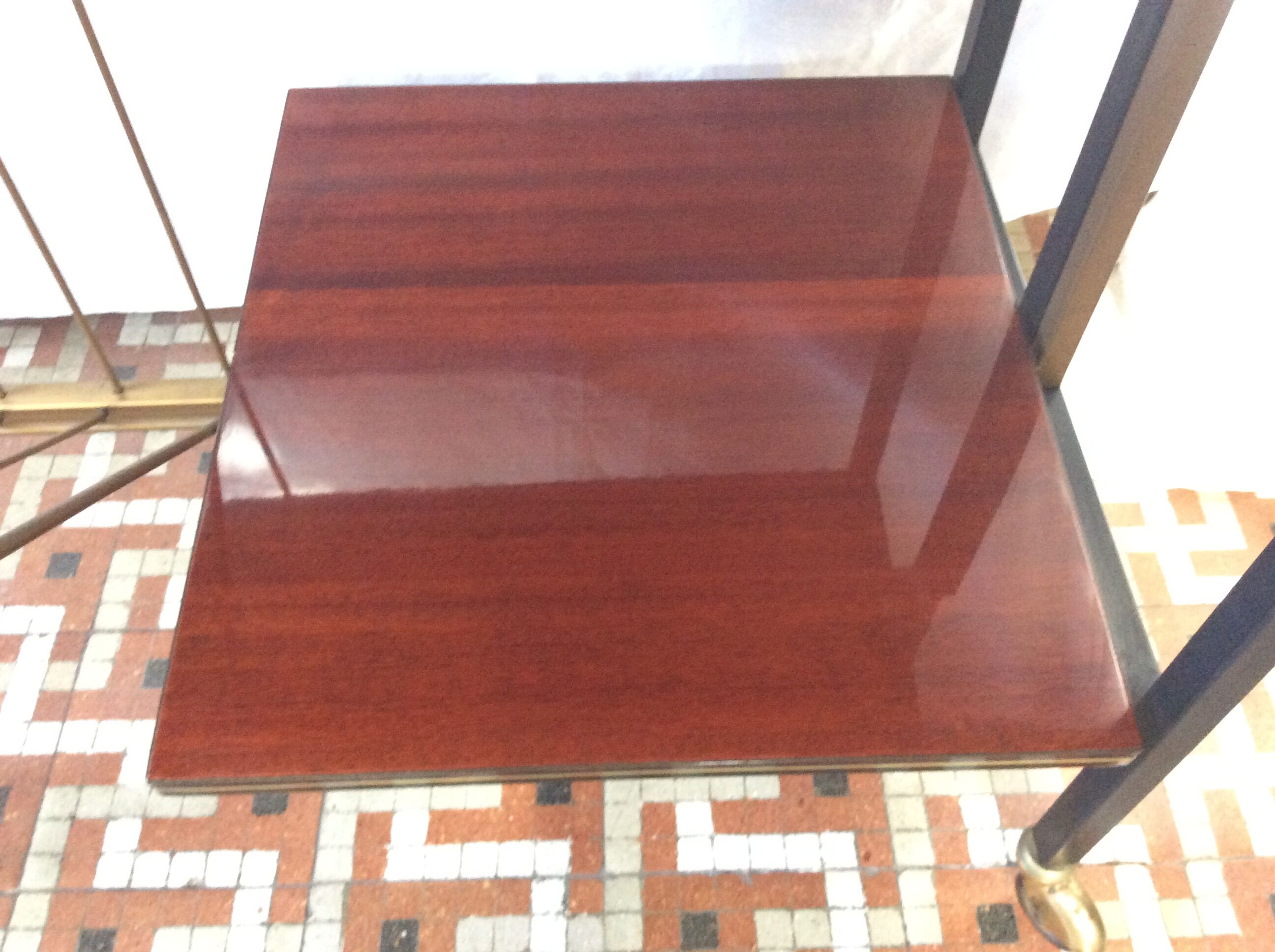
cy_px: 476
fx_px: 1177
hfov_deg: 56.9
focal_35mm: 32
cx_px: 638
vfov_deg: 44.1
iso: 250
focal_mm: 3.3
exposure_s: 1/17
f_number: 2.4
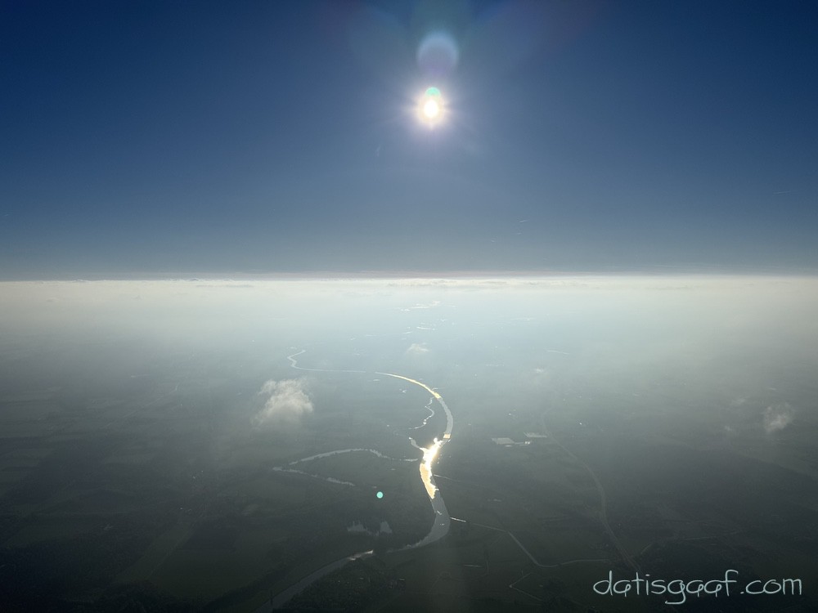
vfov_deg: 56.8
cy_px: 306
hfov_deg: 71.6
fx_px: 567
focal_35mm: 24
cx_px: 409
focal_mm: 6.76
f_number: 1.78
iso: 64
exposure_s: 1/32258
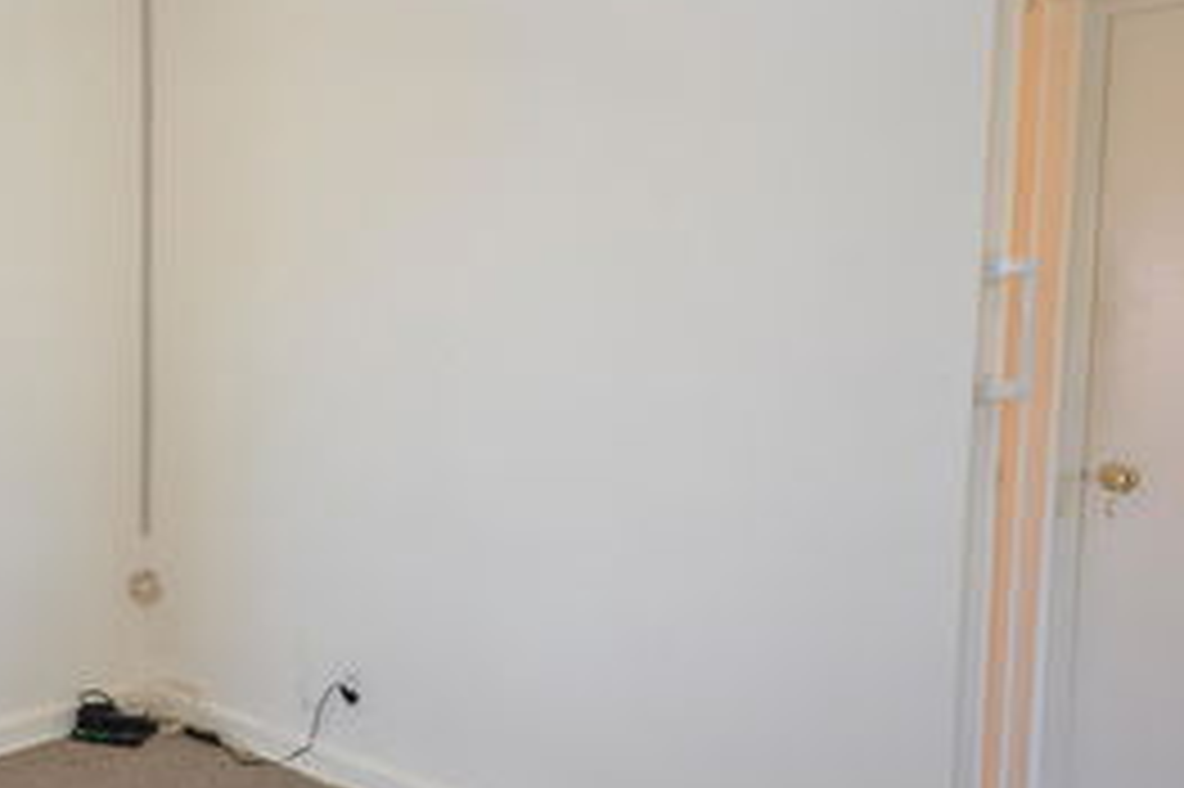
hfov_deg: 55.7
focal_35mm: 31
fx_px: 1034
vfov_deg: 41.7
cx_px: 252
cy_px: 410
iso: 400
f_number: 6.3
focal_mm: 11.5
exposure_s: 1/10
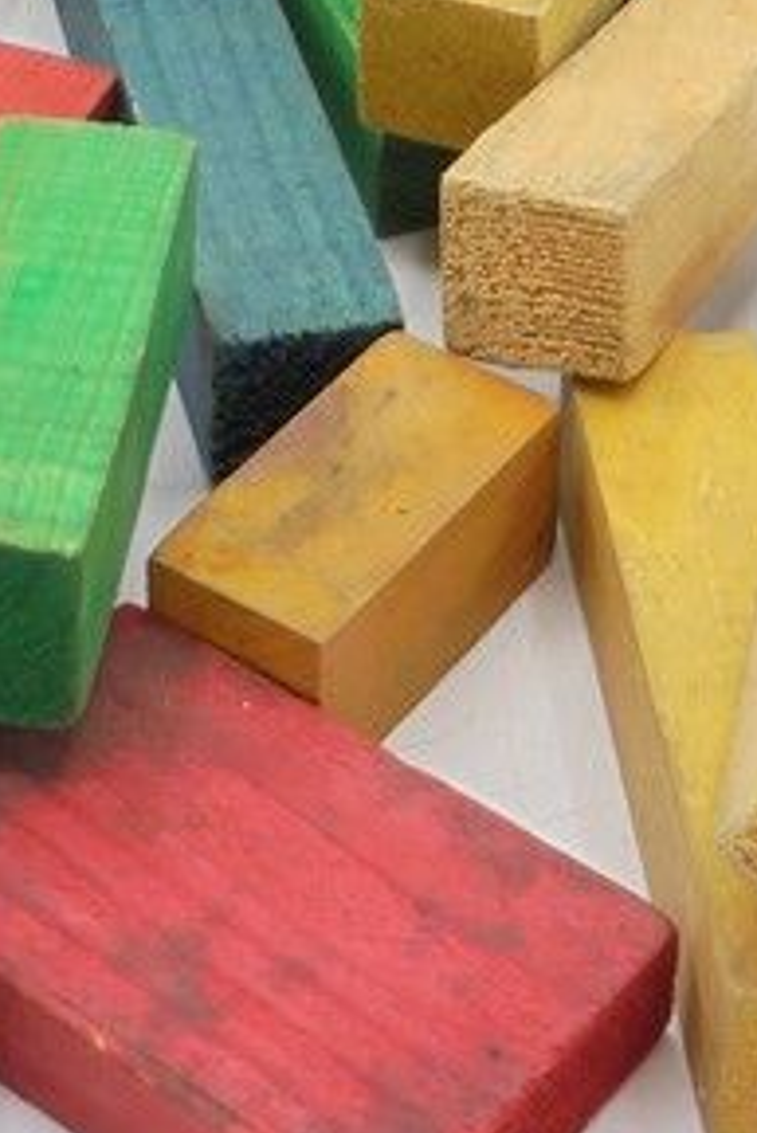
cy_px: -290
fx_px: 3465
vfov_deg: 17.5
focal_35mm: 110
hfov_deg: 12.5
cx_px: 343
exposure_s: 1/160
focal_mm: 6.1
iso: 100
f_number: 4
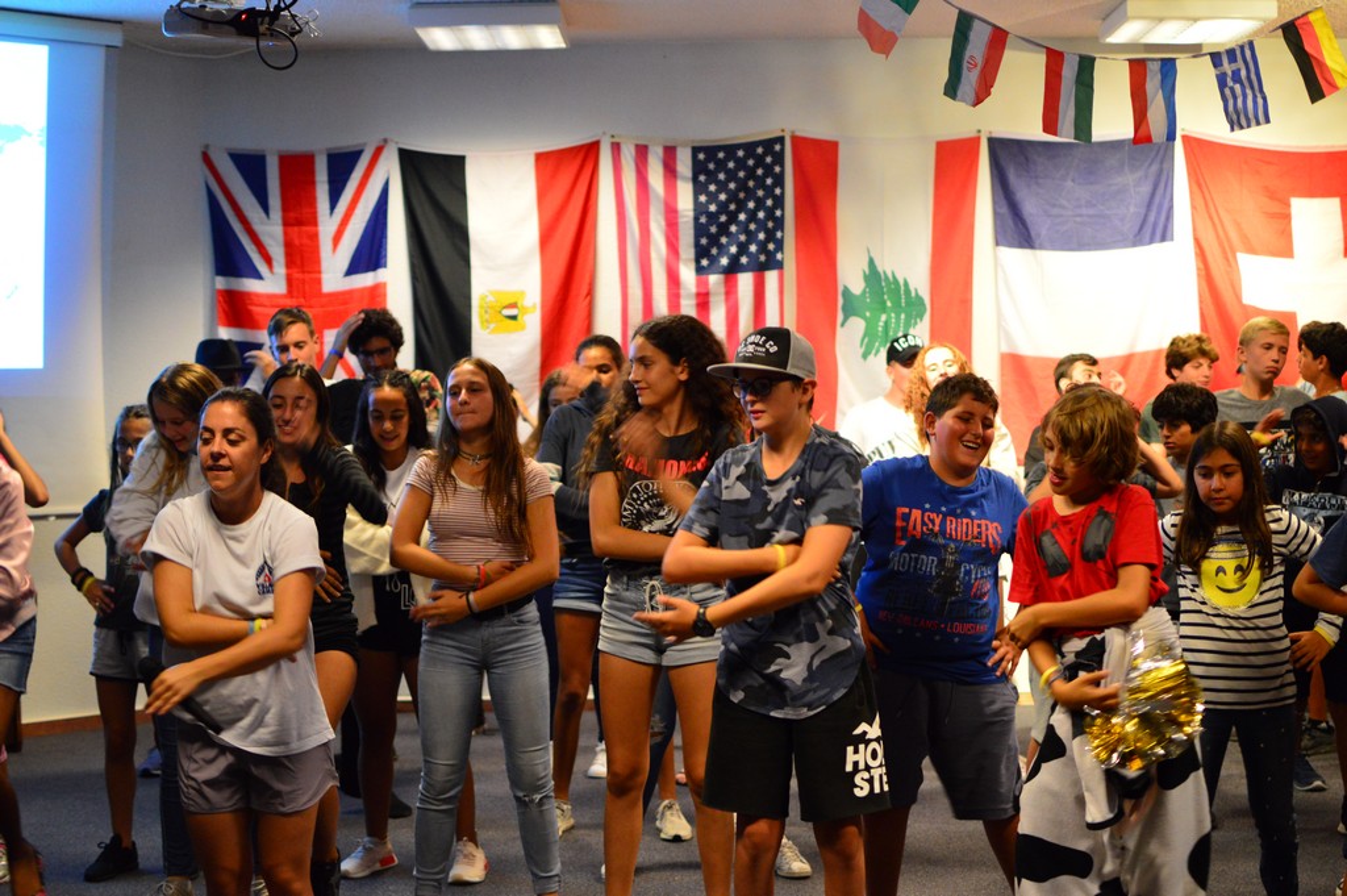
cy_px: 448
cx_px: 674
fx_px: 1963
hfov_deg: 37.9
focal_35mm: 52
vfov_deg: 25.7
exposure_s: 1/50
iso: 1600
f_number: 1.8
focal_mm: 35
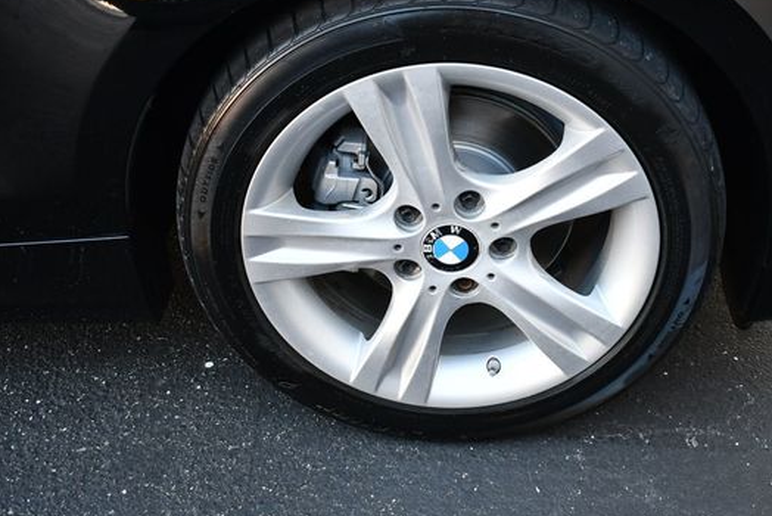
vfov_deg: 30.5
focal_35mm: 44
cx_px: 467
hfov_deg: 44.2
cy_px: 223
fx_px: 944
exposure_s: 1/250
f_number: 3.5
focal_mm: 18
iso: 720
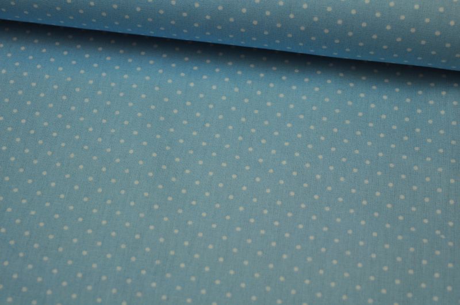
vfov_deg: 16.5
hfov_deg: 24.7
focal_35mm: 82
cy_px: 152
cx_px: 230
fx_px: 1053
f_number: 5.6
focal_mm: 55
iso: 360
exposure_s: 1/125
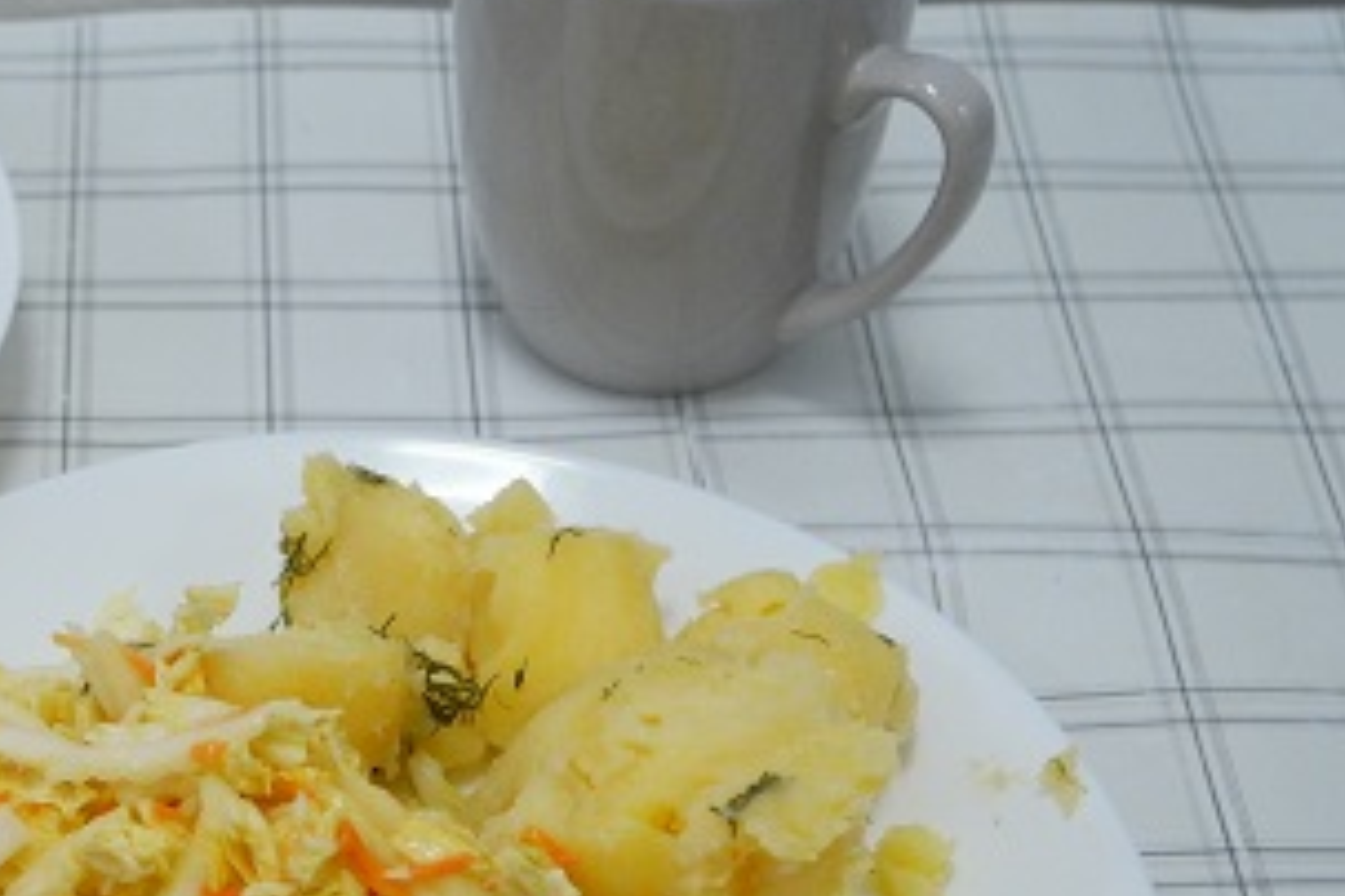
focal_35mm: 92
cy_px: 679
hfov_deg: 21.7
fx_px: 3437
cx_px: 191
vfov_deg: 14.8
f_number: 4.5
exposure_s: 1/250
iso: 1600
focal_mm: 28
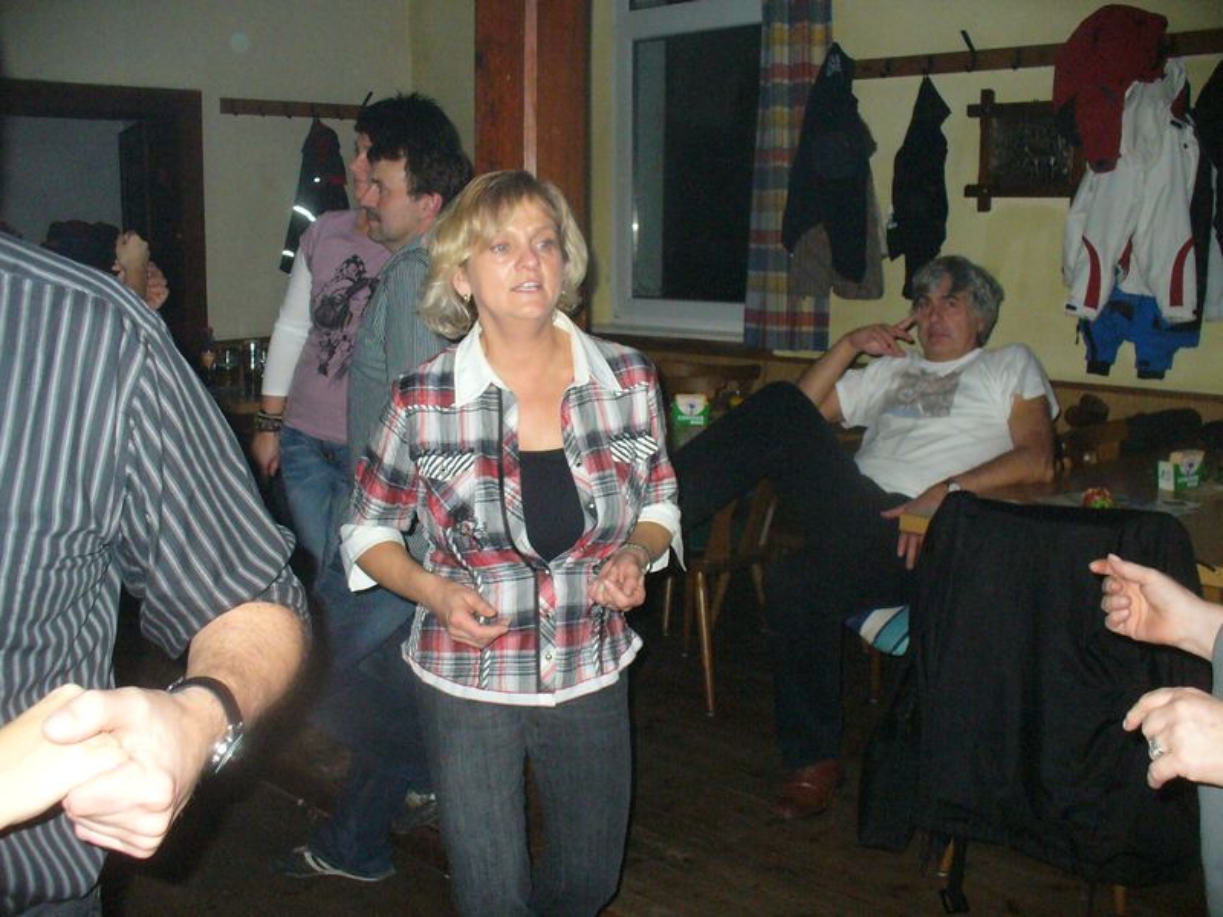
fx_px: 1307
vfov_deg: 38.7
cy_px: 458
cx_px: 612
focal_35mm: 37
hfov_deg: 50.1
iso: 400
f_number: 2.8
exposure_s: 1/60
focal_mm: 6.1
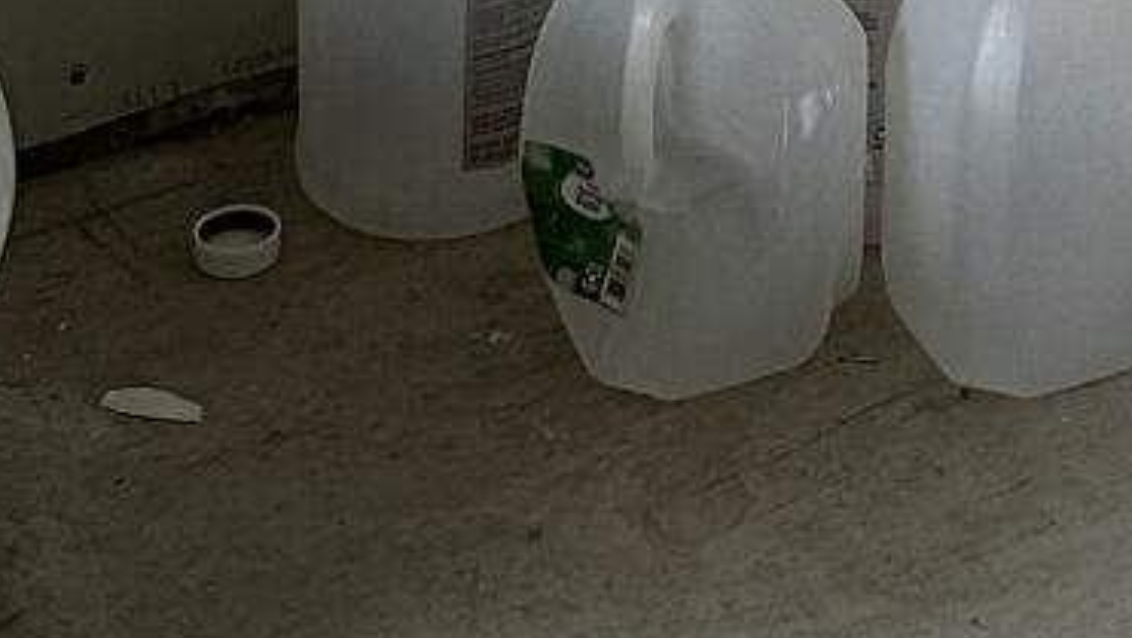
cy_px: -1453
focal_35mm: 141
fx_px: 4234
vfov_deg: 7.3
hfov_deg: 14.9
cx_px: 1227
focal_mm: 6.86
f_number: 1.78
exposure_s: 1/116
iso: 250
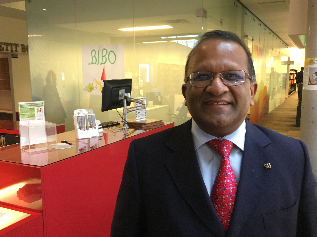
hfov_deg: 53.9
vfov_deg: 41.8
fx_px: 311
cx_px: 170
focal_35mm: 34
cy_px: 122
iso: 200
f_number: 2.2
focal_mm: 4.15
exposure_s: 1/17
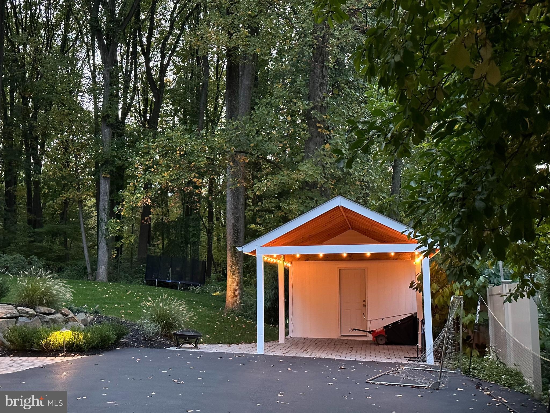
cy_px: 206
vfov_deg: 30.3
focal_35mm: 48
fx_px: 763
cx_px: 275
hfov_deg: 39.7
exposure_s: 1/24
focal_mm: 6.86
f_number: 1.78
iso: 640
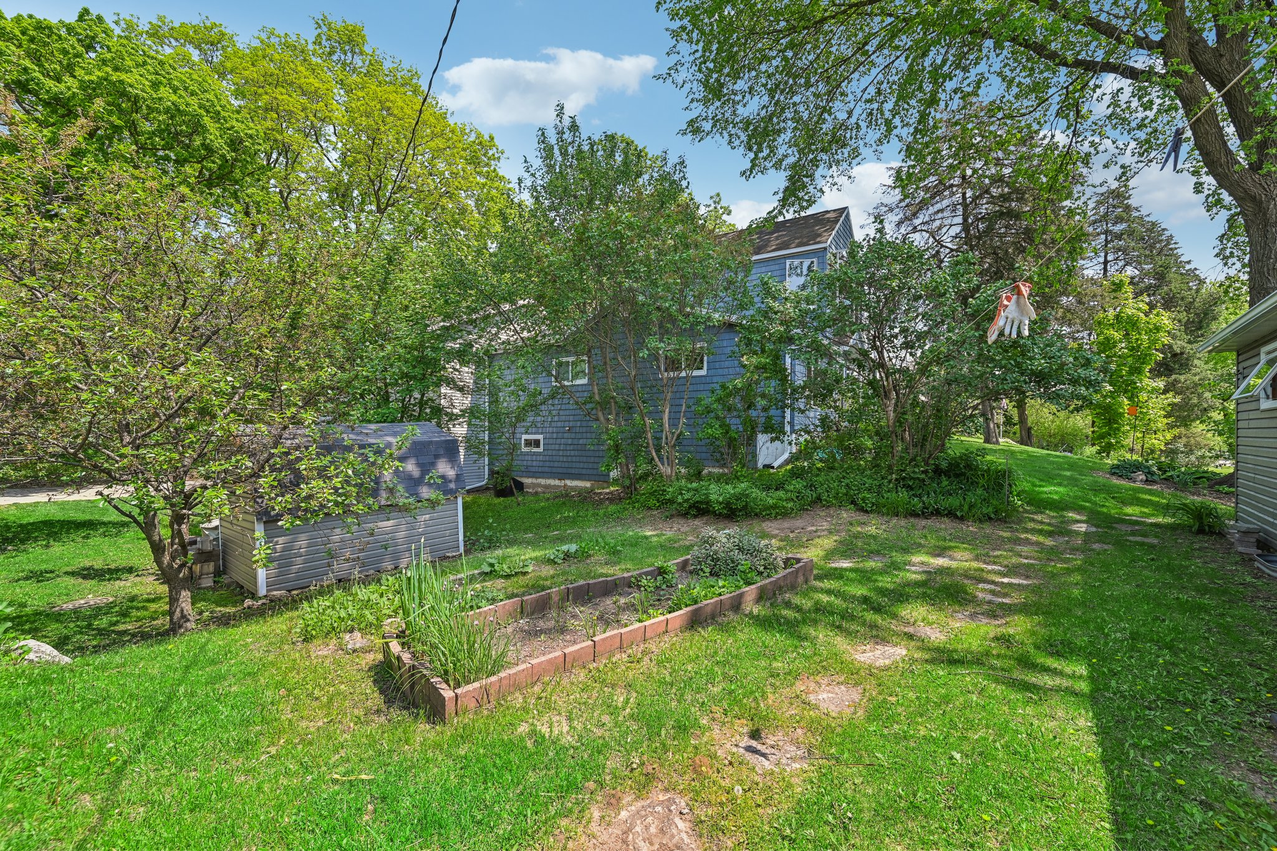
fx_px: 497
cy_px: 426
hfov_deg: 104.3
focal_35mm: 14
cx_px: 638
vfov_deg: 81.2
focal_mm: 14
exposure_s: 1/320
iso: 400
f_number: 8
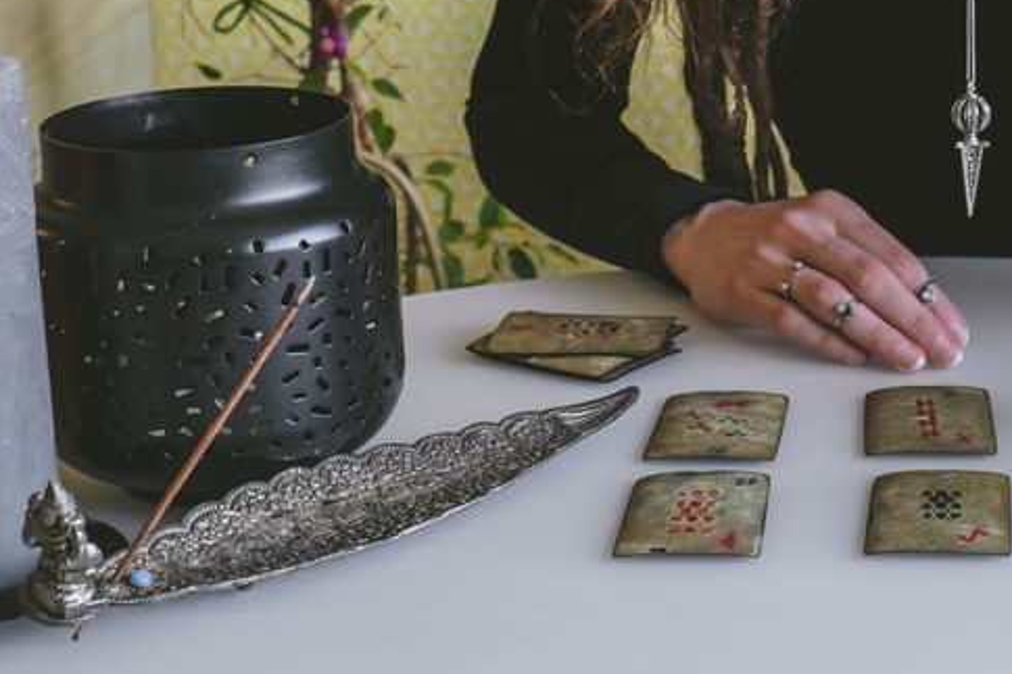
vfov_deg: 16.2
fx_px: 2360
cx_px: 849
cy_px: 158
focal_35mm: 84
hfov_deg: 23.7
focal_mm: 32.3
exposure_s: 1/30
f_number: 6.4
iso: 800
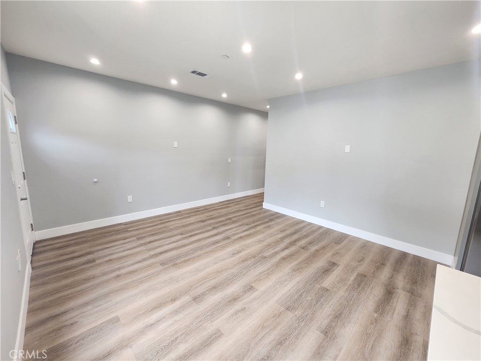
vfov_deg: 89.9
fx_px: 181
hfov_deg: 106.2
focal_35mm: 13
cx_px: 240
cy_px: 180
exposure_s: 1/60
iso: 200
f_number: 2.2
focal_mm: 2.2
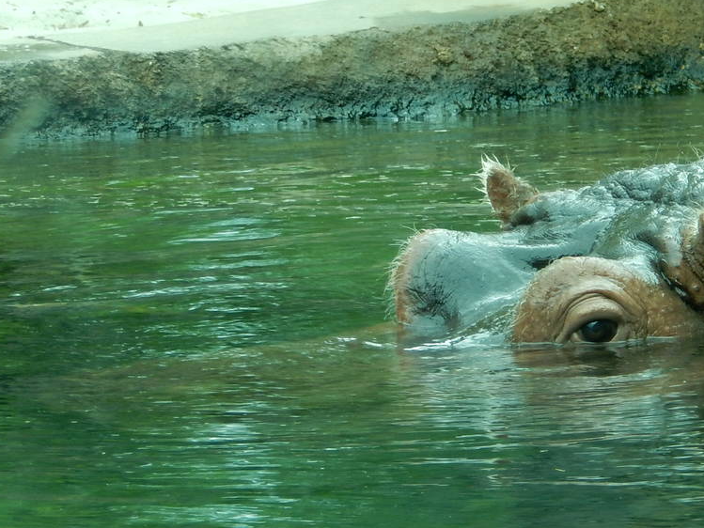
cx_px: 684
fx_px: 5085
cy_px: 274
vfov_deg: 5.9
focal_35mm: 250
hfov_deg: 7.9
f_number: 5.5
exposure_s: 1/50
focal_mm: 21
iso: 125
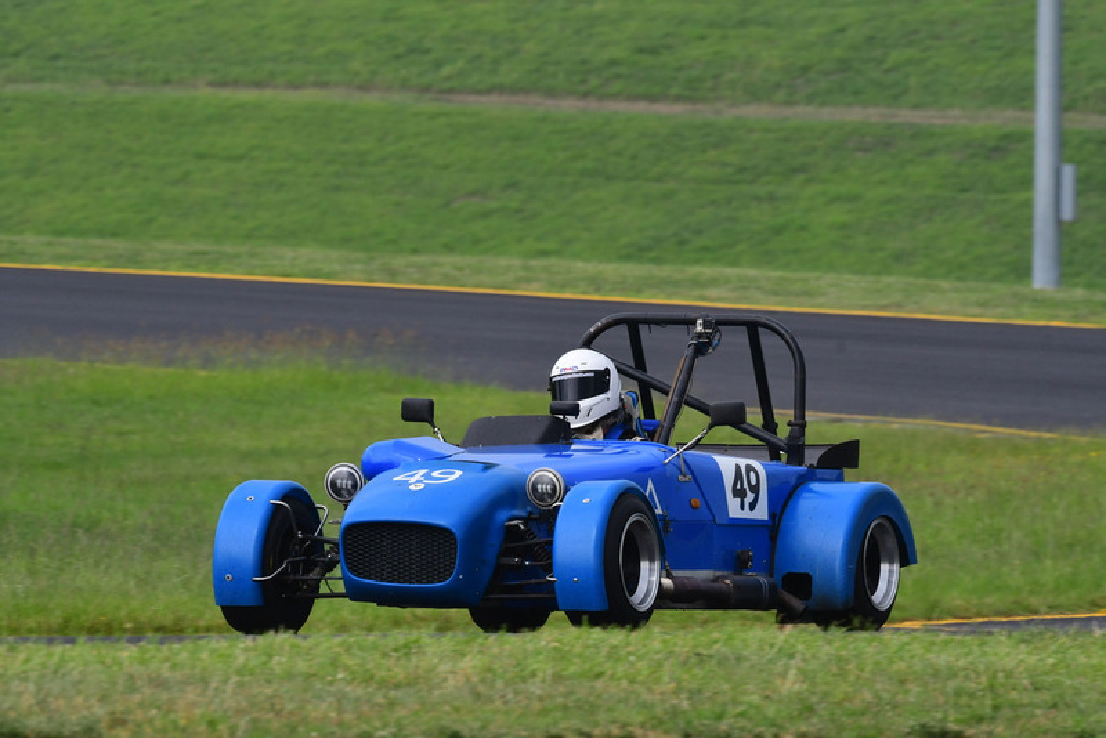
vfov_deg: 2.9
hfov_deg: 4.3
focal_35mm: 480
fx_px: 14751
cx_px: 553
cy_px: 369
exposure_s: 1/640
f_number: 11
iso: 800
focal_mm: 320
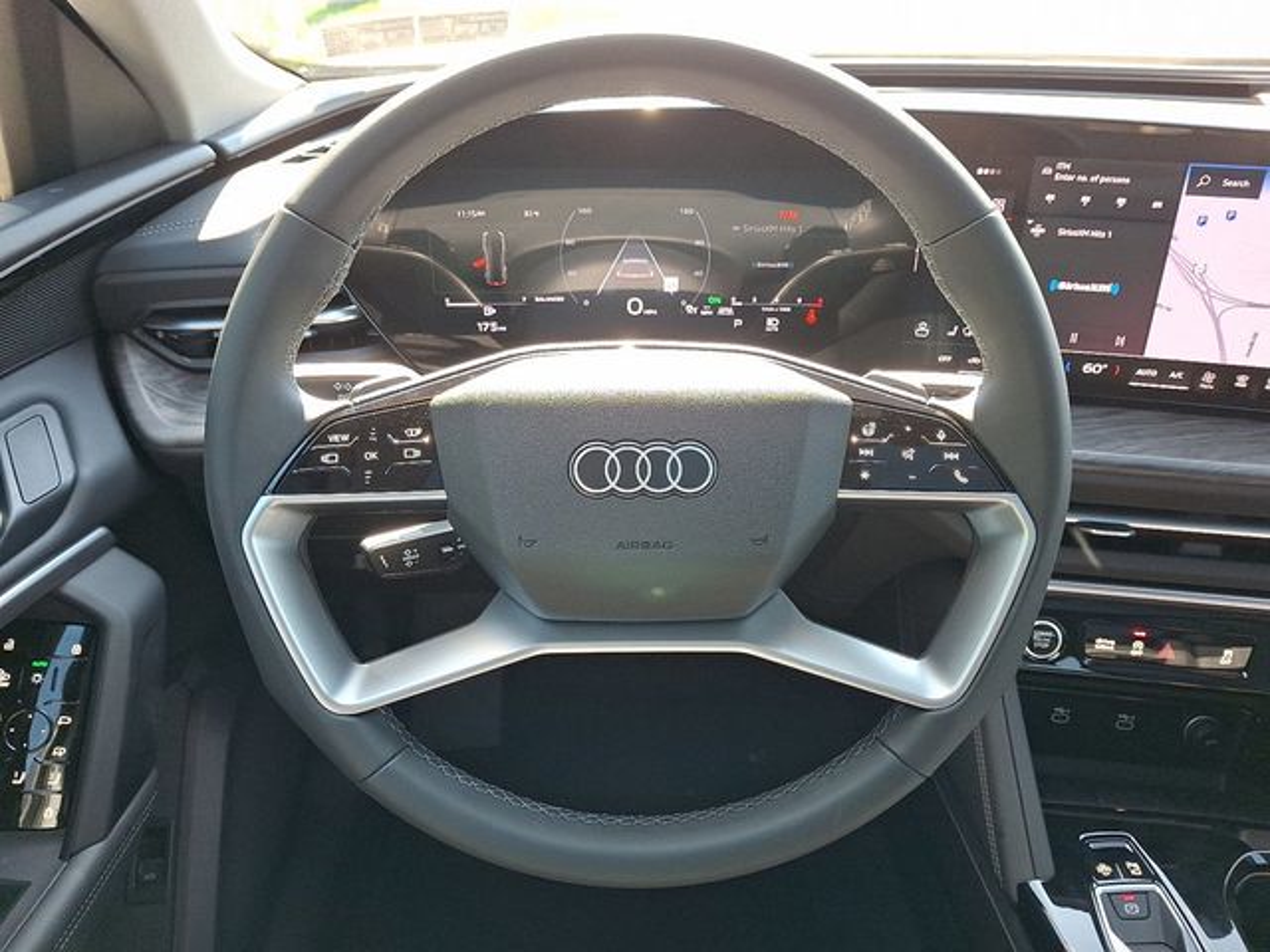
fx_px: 917
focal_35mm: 25
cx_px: 635
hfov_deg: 69.4
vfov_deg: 54.9
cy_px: 476
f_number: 1.8
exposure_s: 1/100
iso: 54
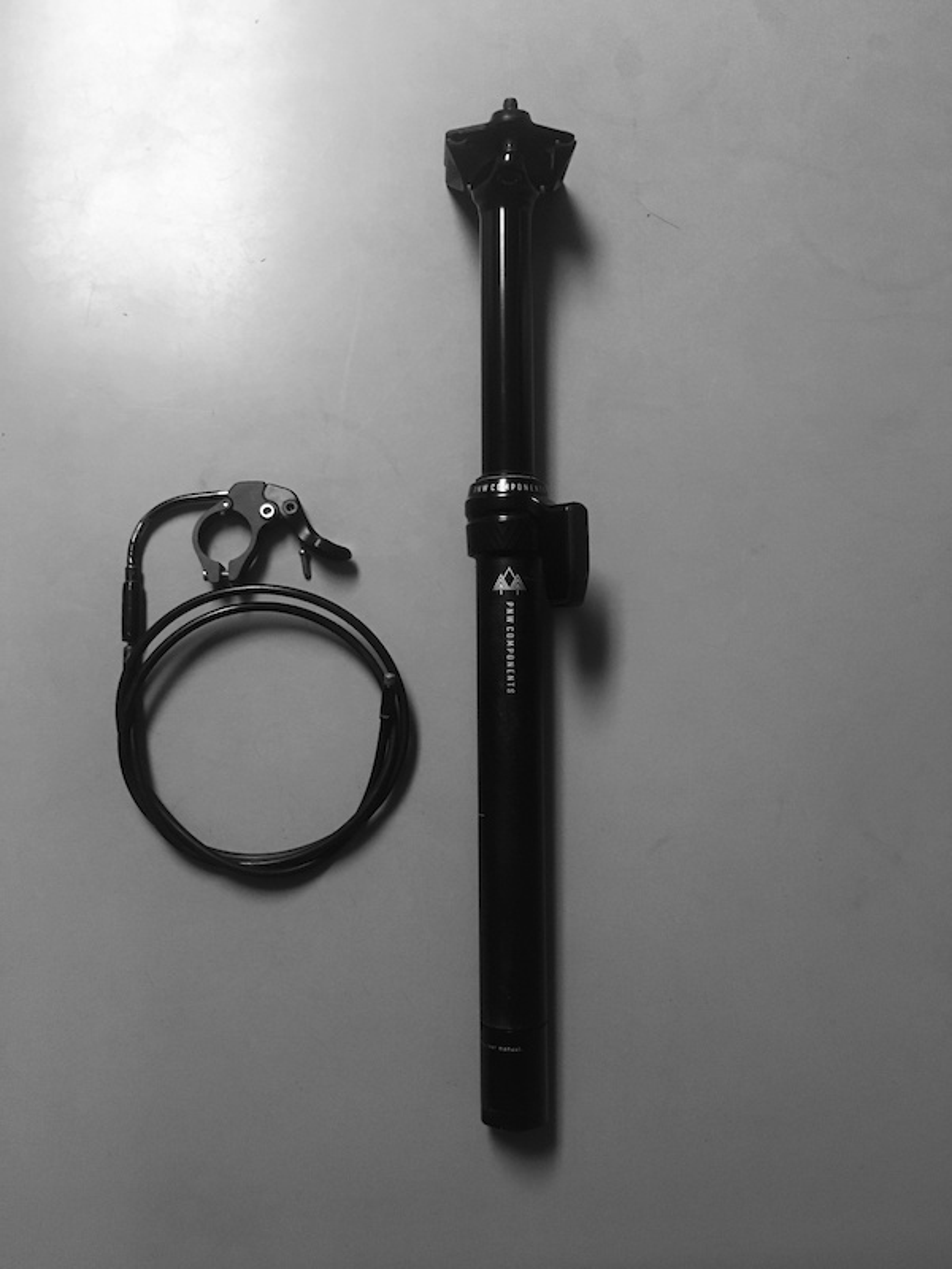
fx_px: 1063
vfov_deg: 61.7
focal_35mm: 29
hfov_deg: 48.2
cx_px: 476
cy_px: 634
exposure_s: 1/30
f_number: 2.2
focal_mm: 4.15
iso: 125
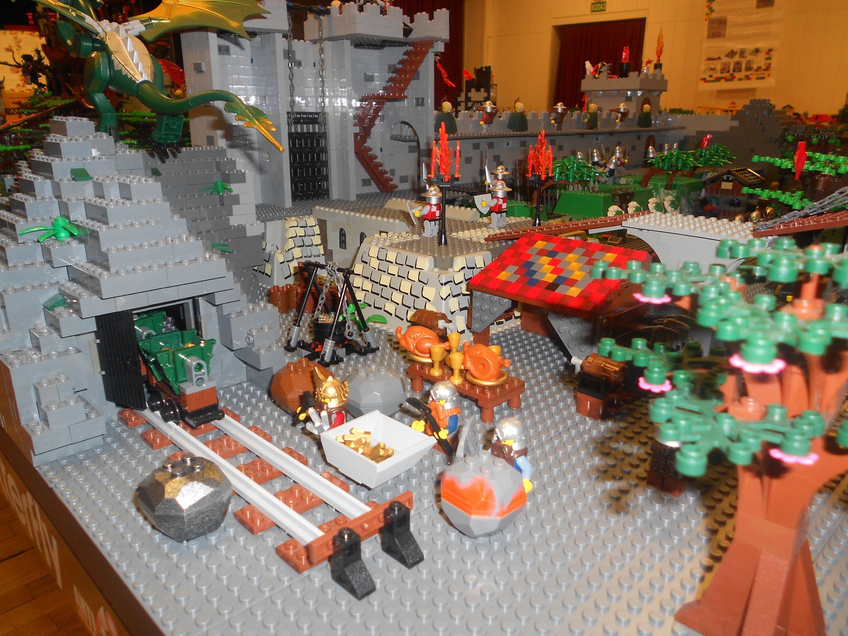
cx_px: 424
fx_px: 637
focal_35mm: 26
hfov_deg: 67.3
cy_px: 318
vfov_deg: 53.1
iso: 80
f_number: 3.2
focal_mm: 4.6
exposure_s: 1/25
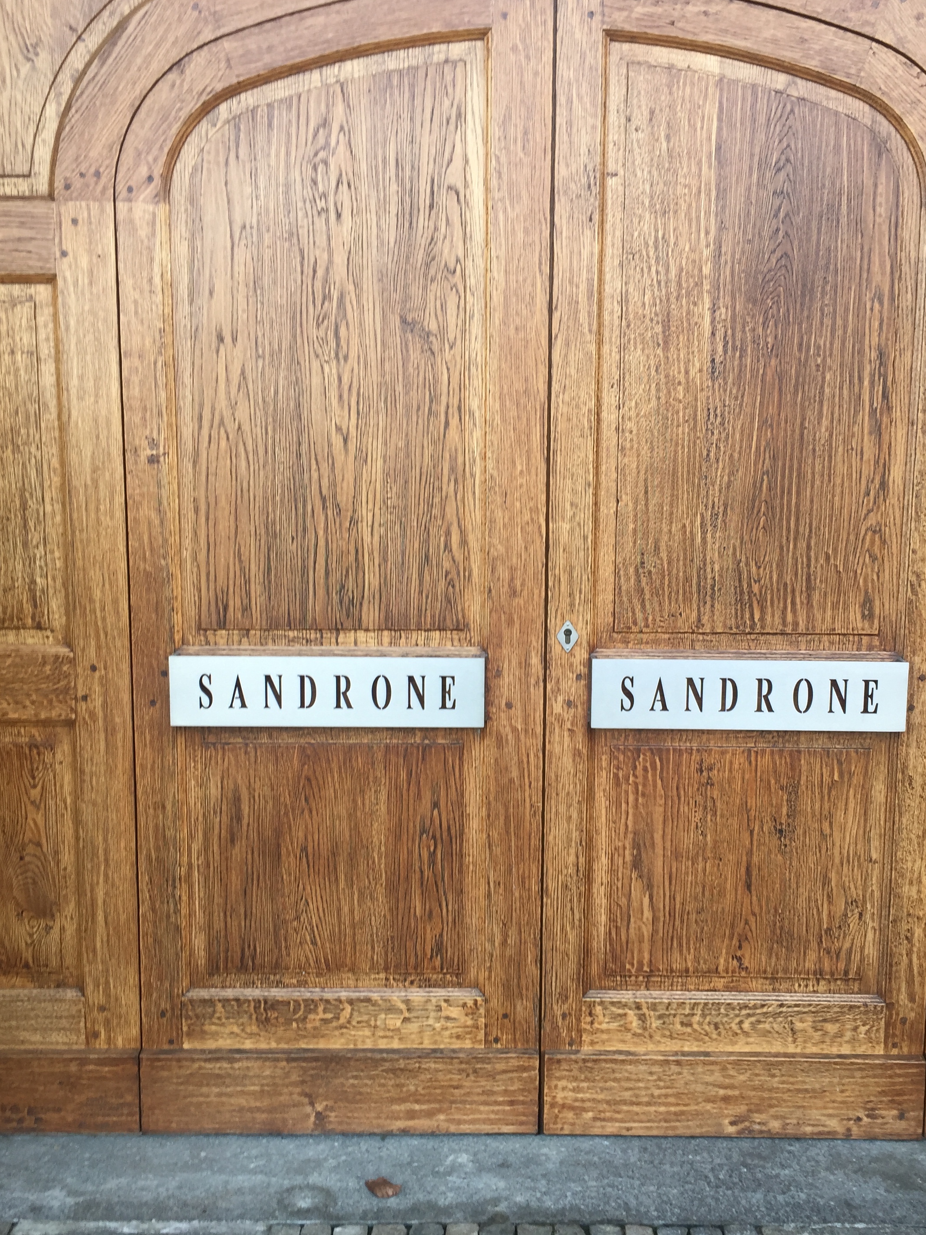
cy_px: 657
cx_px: 519
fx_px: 1213
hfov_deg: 41.7
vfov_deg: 53.9
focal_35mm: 34
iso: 32
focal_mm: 4.15
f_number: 2.2
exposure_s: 1/100
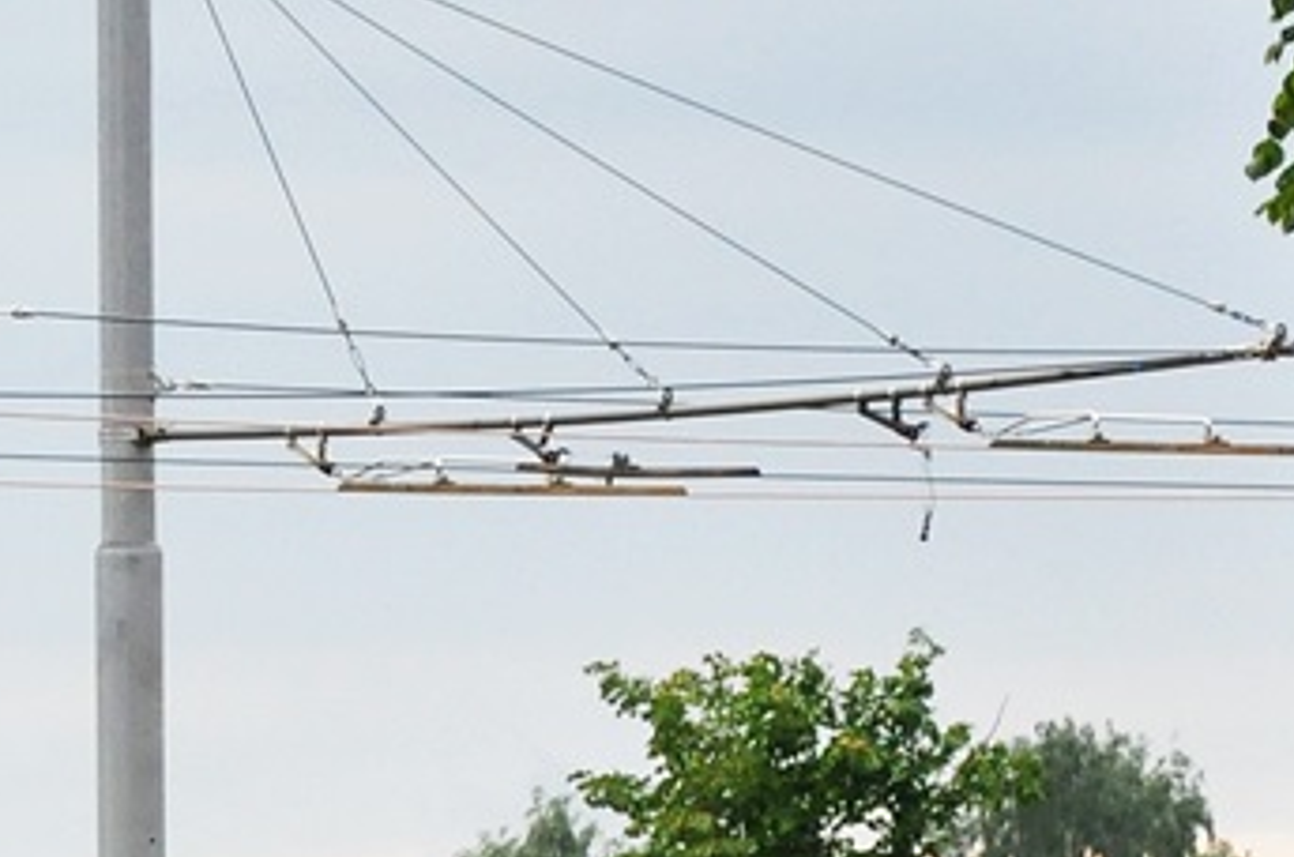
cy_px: 1073
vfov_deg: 2.5
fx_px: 19723
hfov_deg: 3.7
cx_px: -933
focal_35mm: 550
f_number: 5.6
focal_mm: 105
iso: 800
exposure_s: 1/800
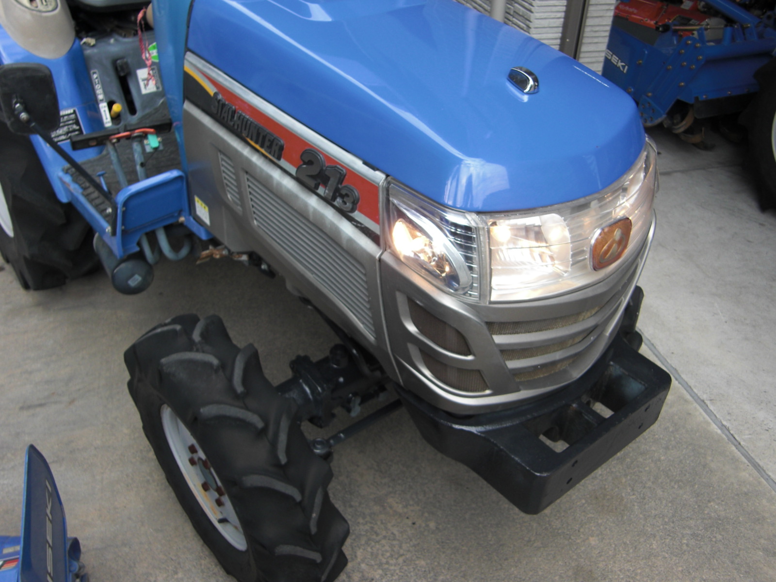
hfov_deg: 55.4
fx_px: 740
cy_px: 291
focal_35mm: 33
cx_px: 388
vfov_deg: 42.9
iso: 50
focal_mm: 5.8
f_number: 2.7
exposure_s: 1/200
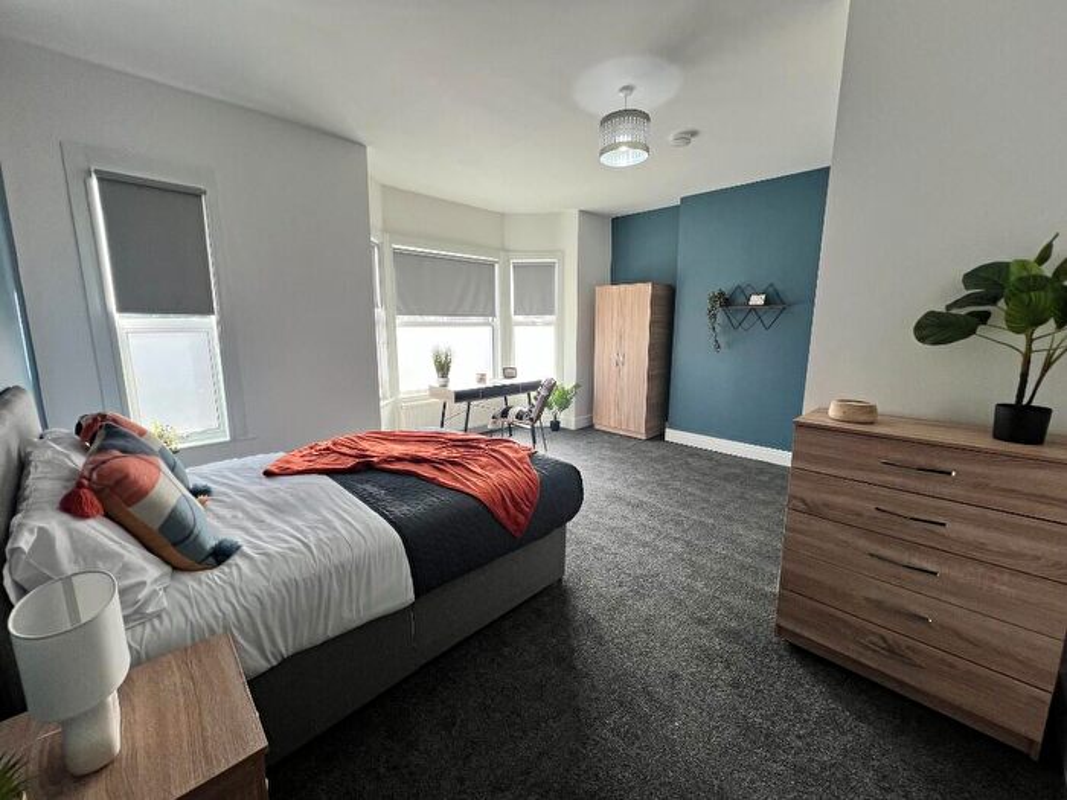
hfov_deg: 106.2
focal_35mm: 13
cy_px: 400
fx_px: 401
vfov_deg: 89.9
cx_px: 534
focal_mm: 1.57
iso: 40
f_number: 1.8
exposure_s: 1/99
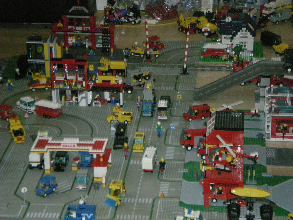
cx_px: 146
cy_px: 110
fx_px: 965
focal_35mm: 114
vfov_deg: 13.0
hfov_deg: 17.3
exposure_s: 1/120
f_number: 5.9
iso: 660
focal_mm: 18.9
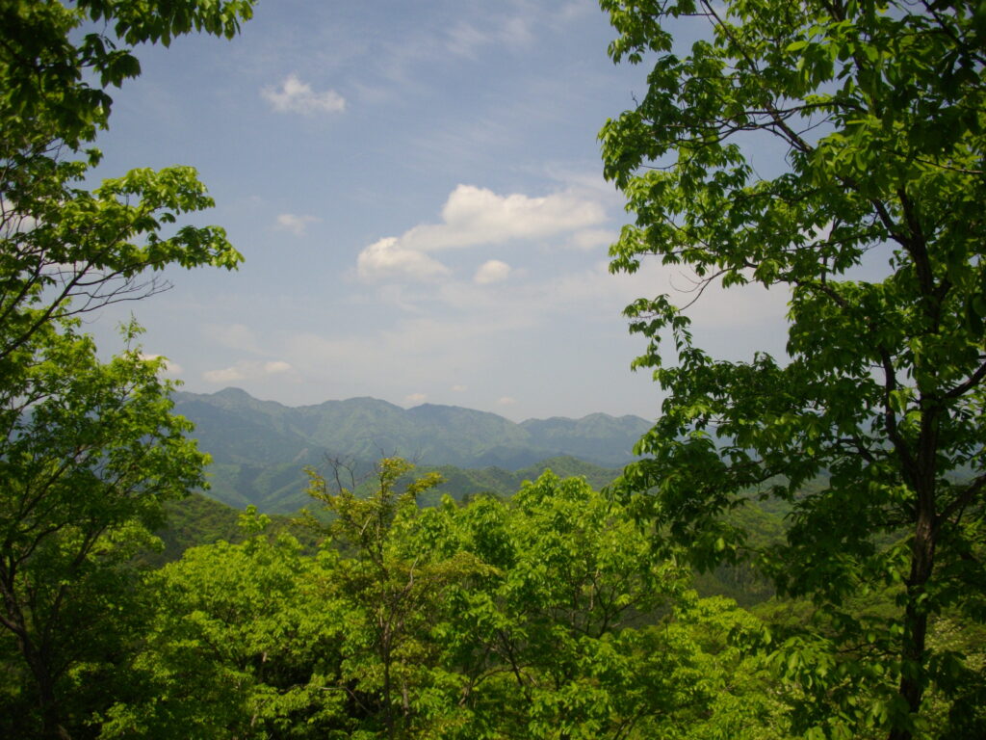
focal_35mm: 37
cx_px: 493
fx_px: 1054
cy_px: 370
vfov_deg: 38.7
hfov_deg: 50.1
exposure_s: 1/500
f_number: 5.6
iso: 100
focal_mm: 6.2
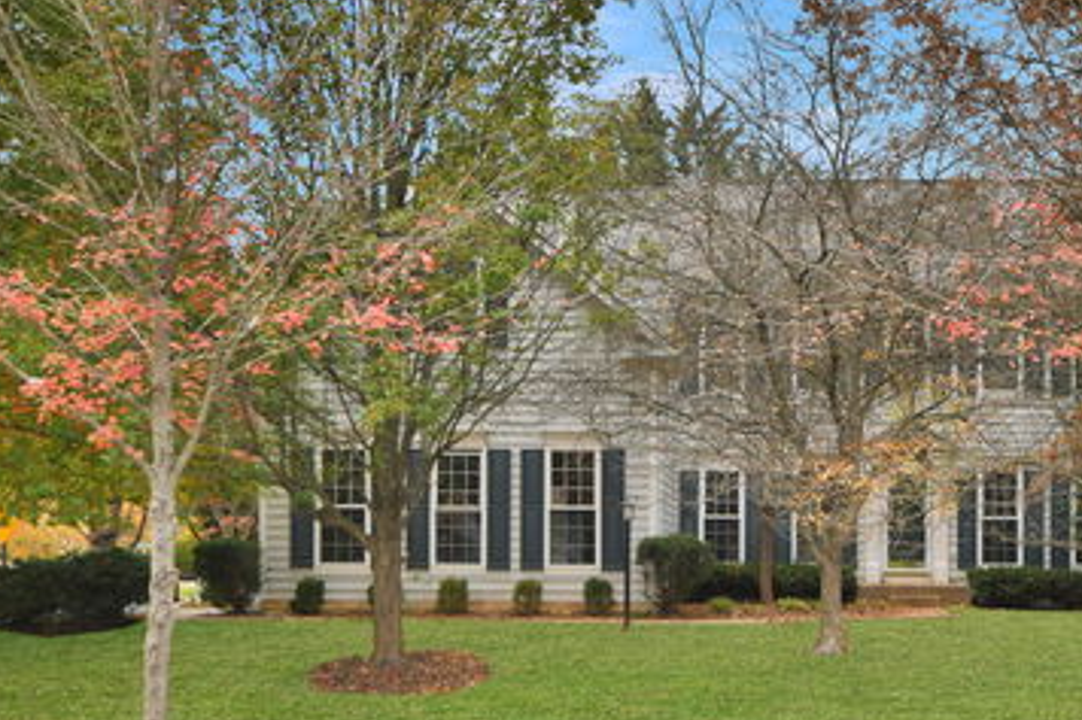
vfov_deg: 29.2
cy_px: 305
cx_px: 717
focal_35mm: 46
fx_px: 1382
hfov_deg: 42.2
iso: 100
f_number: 7.1
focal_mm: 32
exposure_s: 1/40
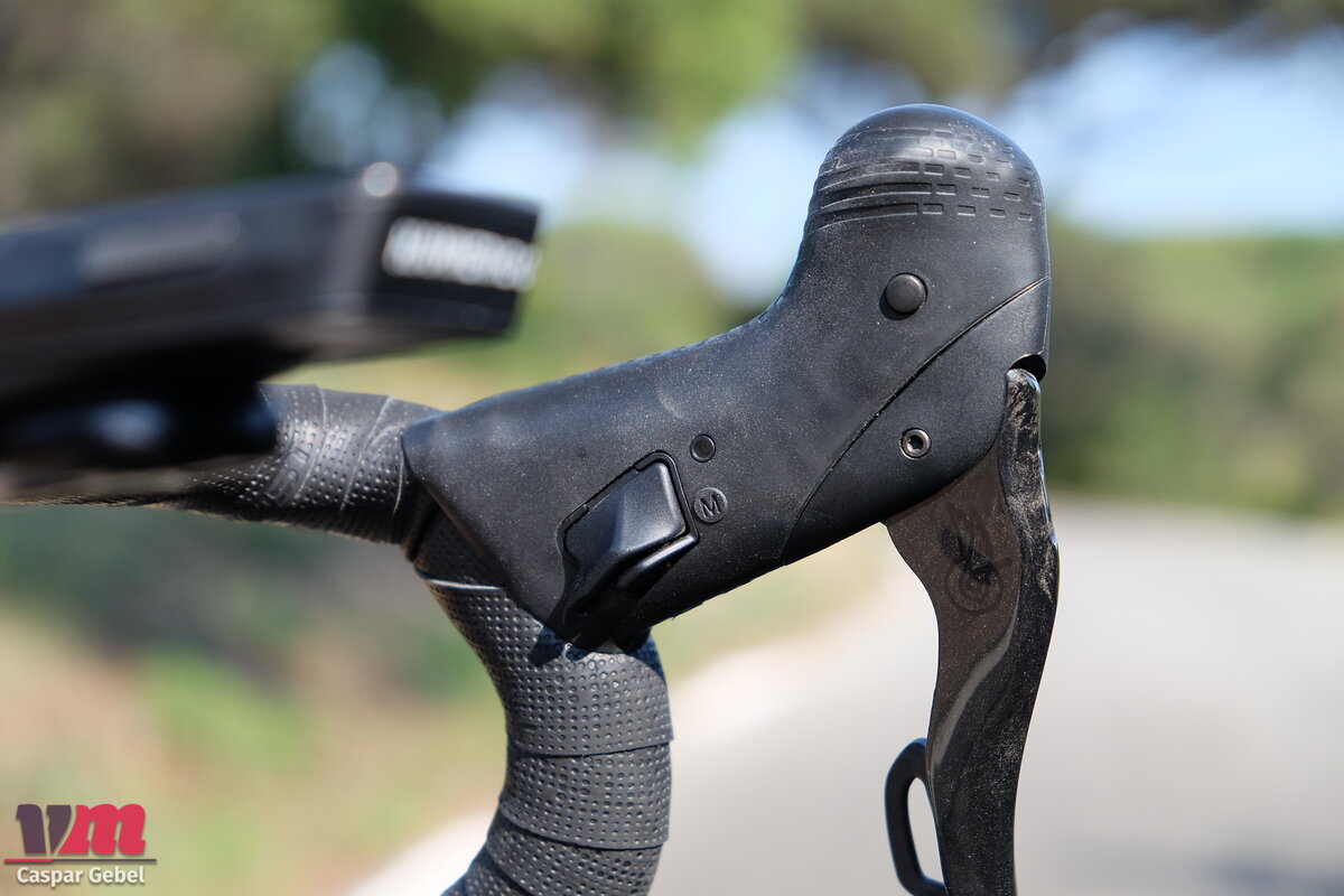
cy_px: 448
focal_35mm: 83
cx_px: 672
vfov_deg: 16.5
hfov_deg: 24.5
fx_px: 3098
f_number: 4
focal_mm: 55
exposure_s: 1/750
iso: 400
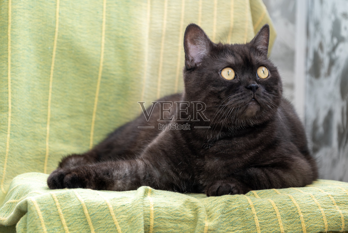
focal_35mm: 85
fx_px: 822
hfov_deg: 23.9
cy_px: 116
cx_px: 174
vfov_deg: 16.1
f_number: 5
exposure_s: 1/25
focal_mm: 85
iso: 125
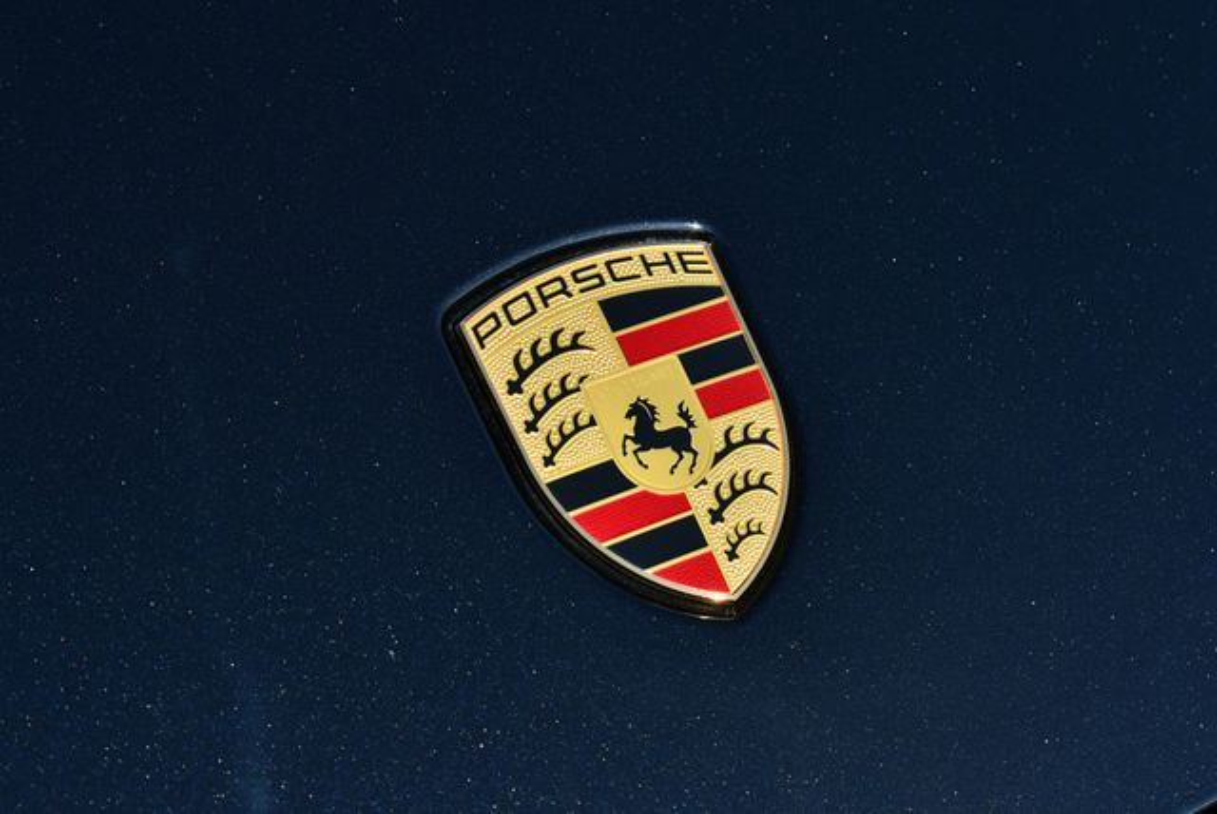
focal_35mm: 110
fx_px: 3722
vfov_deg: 12.5
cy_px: 407
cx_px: 608
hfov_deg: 18.6
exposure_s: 1/250
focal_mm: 55
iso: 100
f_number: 8
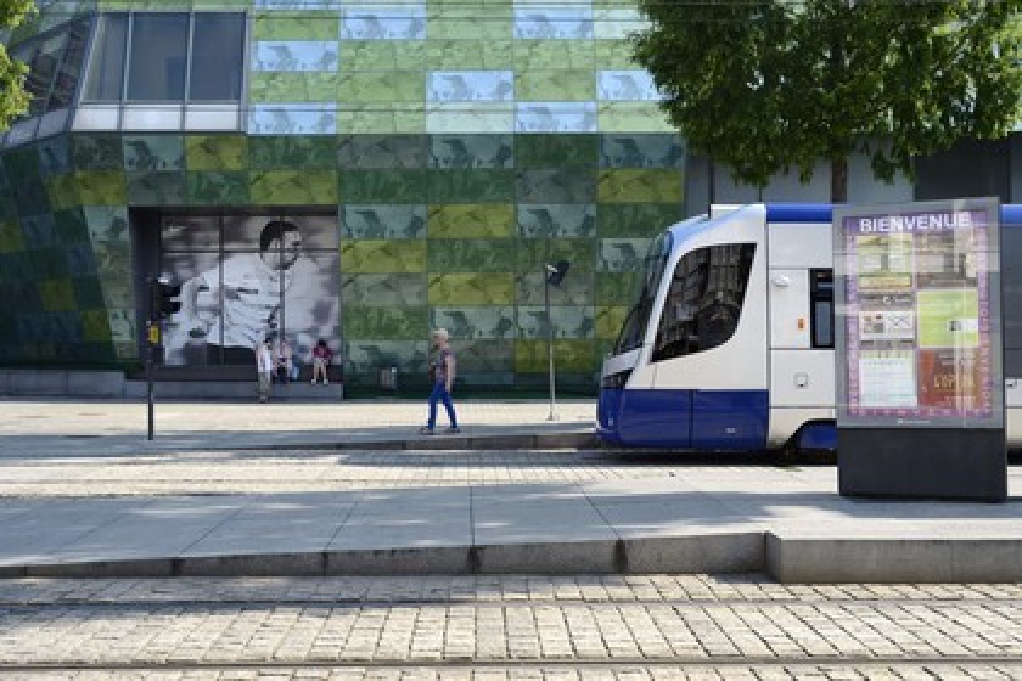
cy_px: 340
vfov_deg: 30.5
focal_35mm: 44
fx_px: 1249
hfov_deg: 44.5
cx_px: 511
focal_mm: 44
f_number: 5.6
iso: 200
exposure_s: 1/320
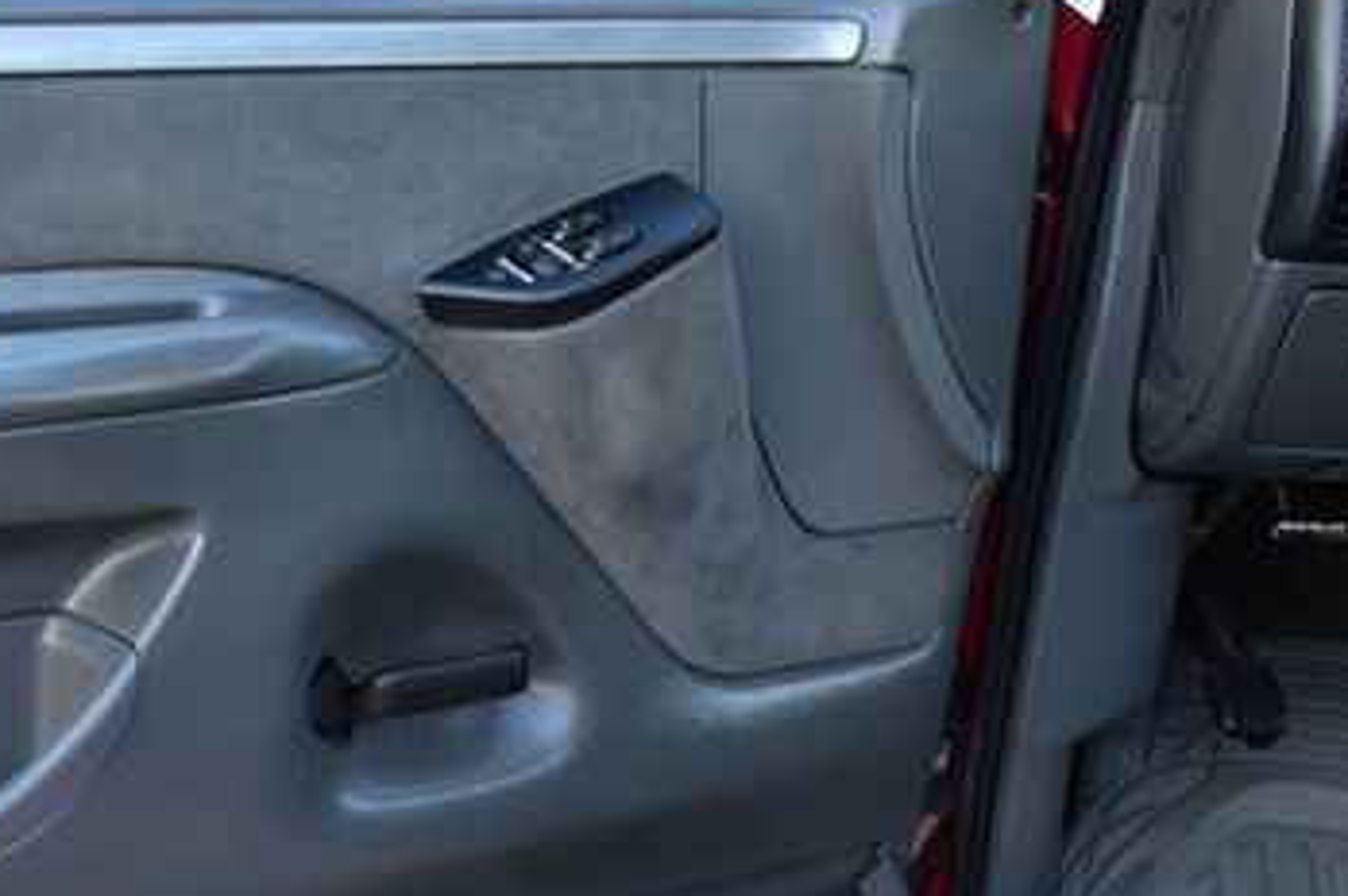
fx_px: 2057
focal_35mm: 55
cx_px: 197
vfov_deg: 24.4
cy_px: 645
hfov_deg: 34.7
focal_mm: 20
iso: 500
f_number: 6.3
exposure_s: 1/15
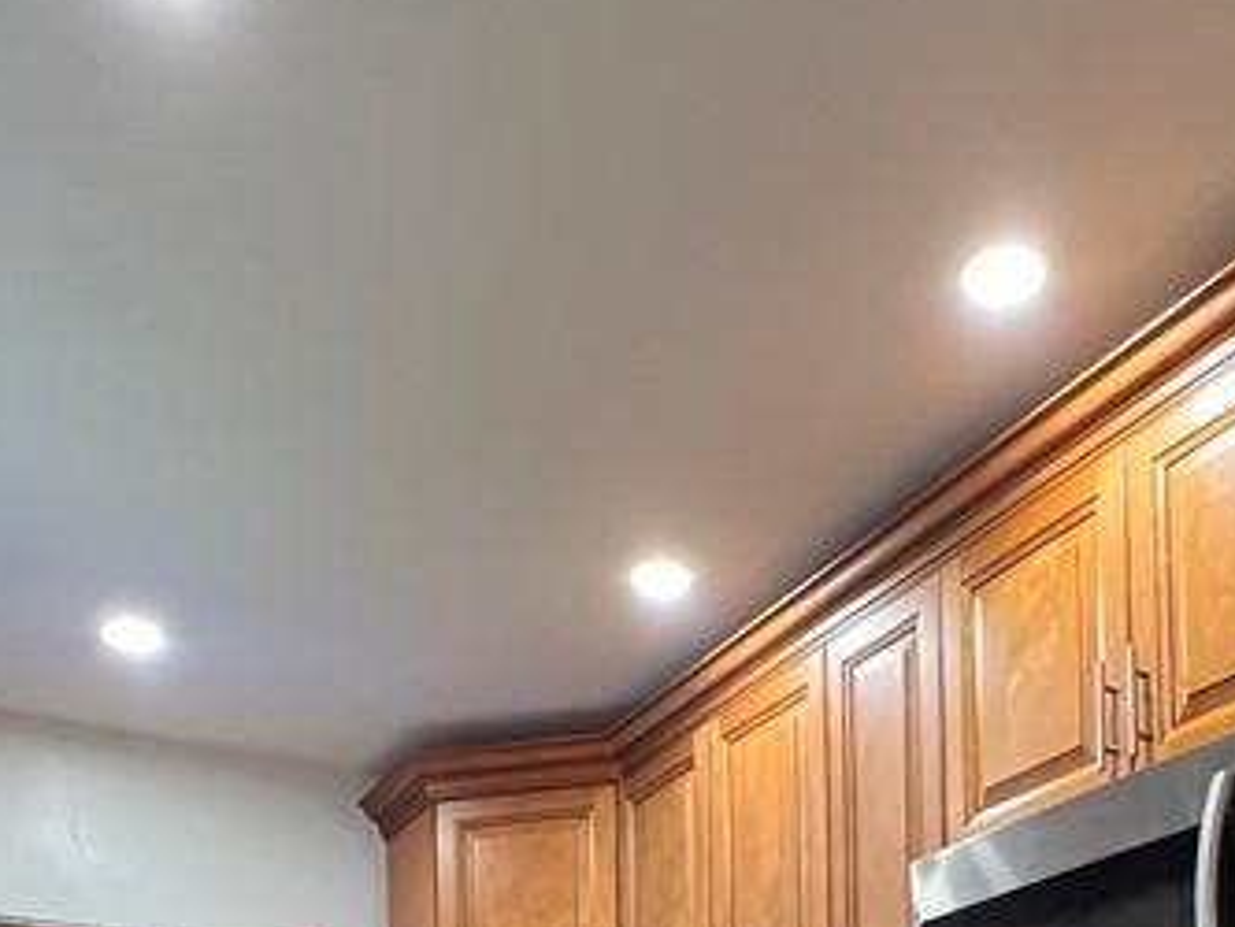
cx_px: 749
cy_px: 1279
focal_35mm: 40
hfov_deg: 46.5
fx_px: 1428
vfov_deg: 28.0
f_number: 1.8
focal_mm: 1.57
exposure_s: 1/60
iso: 250
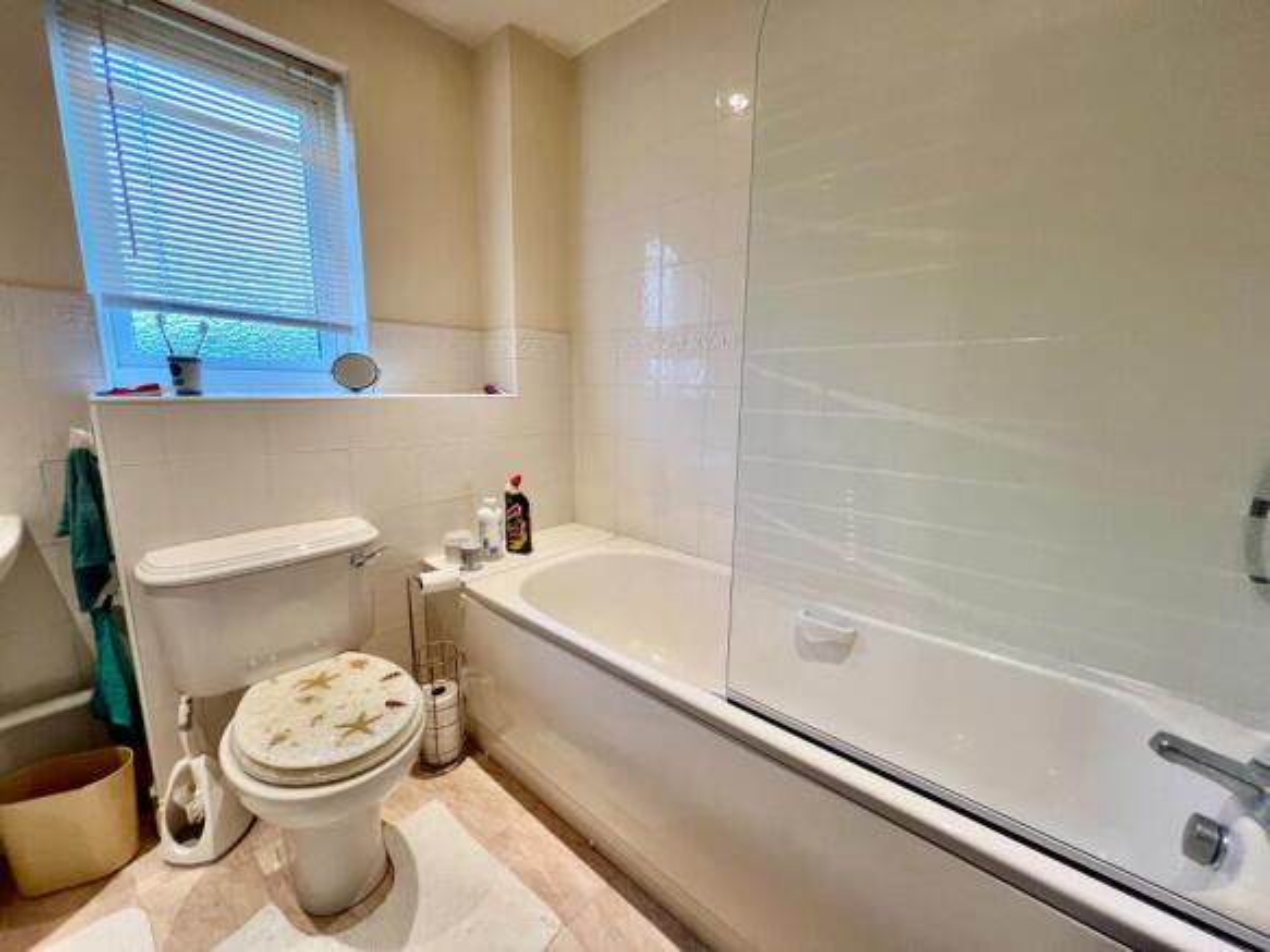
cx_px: 635
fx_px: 477
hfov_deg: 106.2
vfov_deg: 89.9
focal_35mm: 13
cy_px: 476
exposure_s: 1/100
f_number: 1.8
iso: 125
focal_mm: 1.57
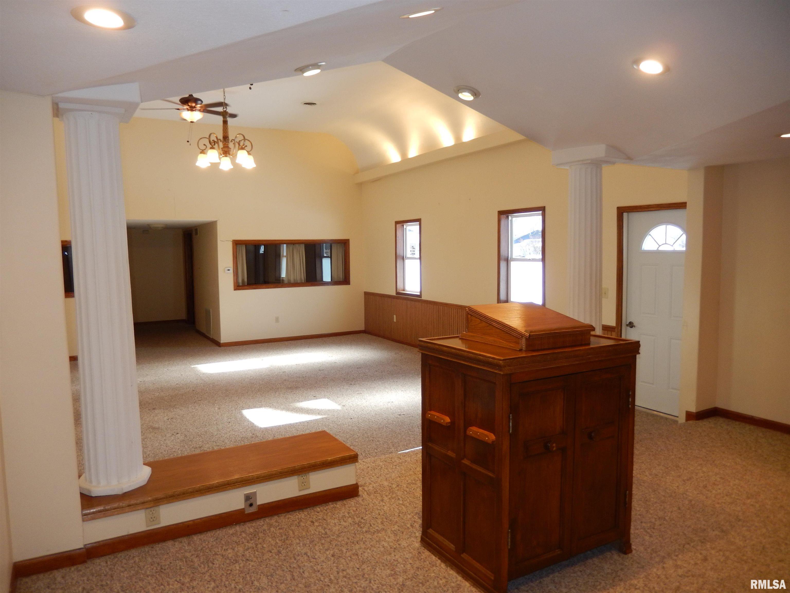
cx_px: 395
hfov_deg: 69.4
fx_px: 571
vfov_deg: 54.9
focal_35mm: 25
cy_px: 296
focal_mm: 4.5
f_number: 3.4
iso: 125
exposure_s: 1/40
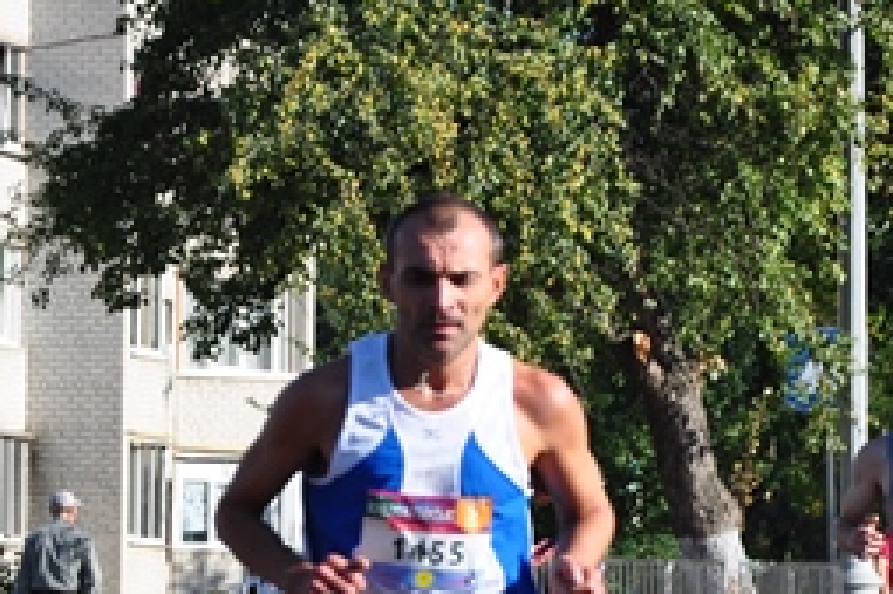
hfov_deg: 7.3
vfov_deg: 4.8
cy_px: 571
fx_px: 7040
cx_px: 302
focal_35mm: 284
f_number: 6.3
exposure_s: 1/1000
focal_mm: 80
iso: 400
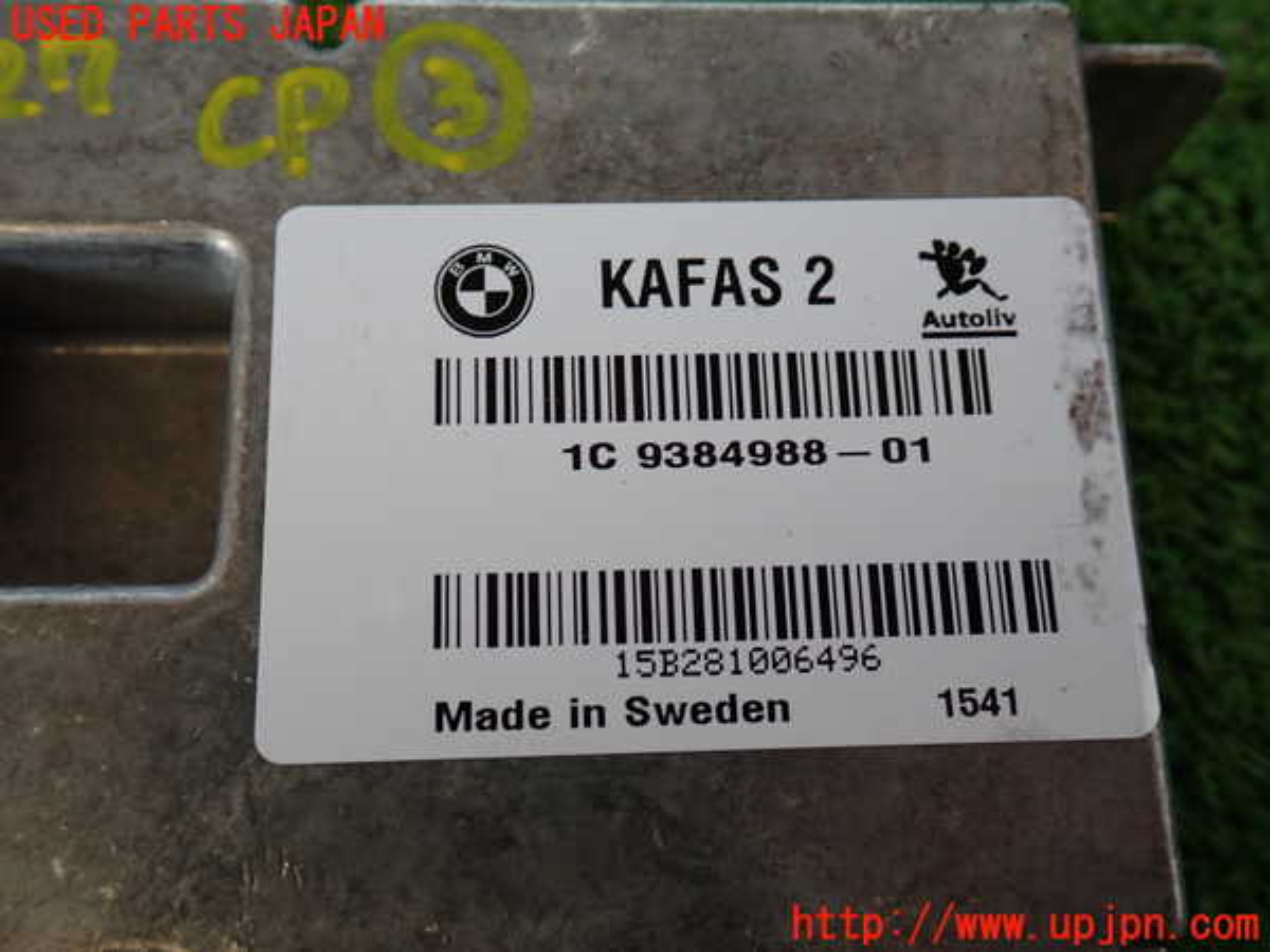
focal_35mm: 36
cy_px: 476
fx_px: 1321
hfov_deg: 51.4
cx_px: 635
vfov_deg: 39.7
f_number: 2.5
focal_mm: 6.37
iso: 200
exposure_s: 1/40
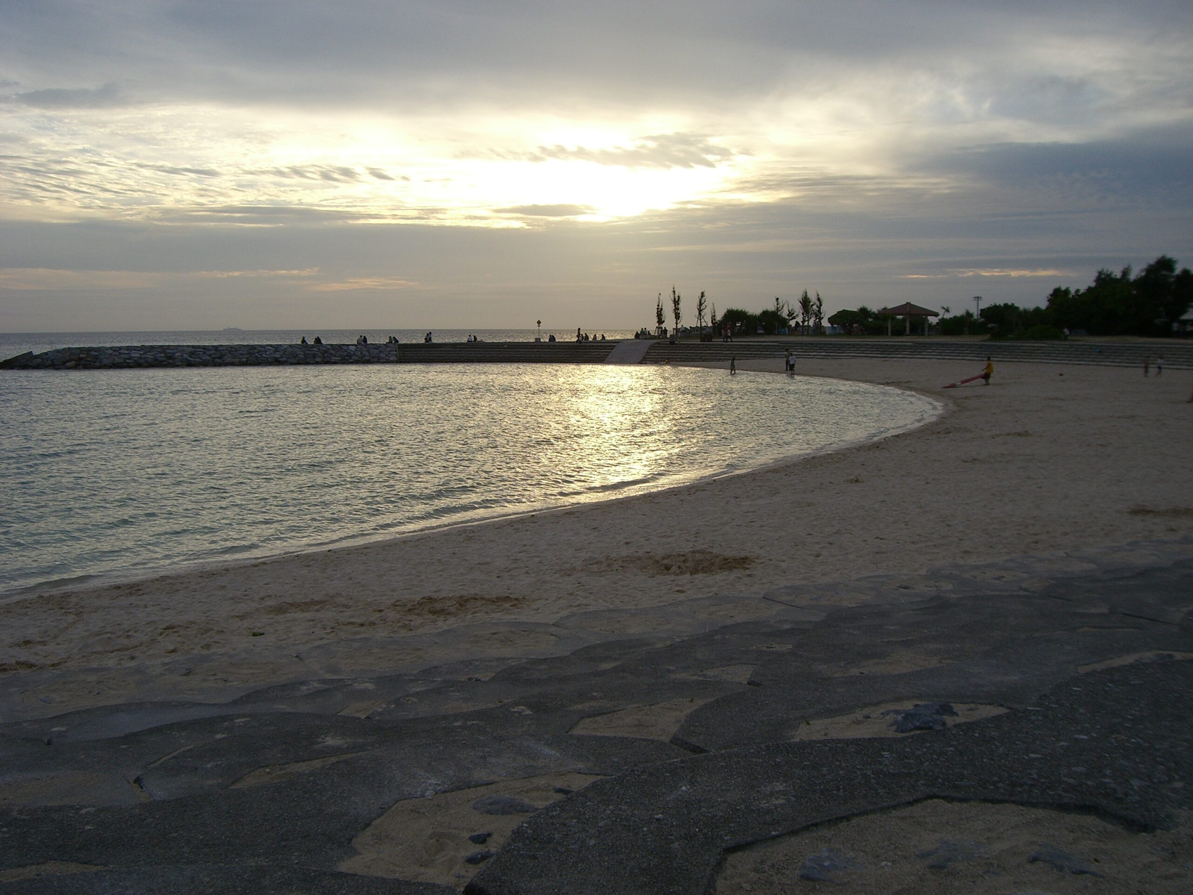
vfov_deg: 37.7
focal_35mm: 38
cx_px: 596
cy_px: 448
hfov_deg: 49.0
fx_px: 1310
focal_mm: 6.2
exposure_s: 1/250
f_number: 4.3
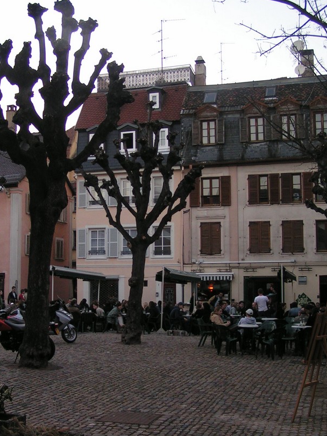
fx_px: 630
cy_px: 233
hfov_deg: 29.0
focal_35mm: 50
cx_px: 131
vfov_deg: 38.2
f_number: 2.8
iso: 80
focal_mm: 5.8
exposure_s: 1/50
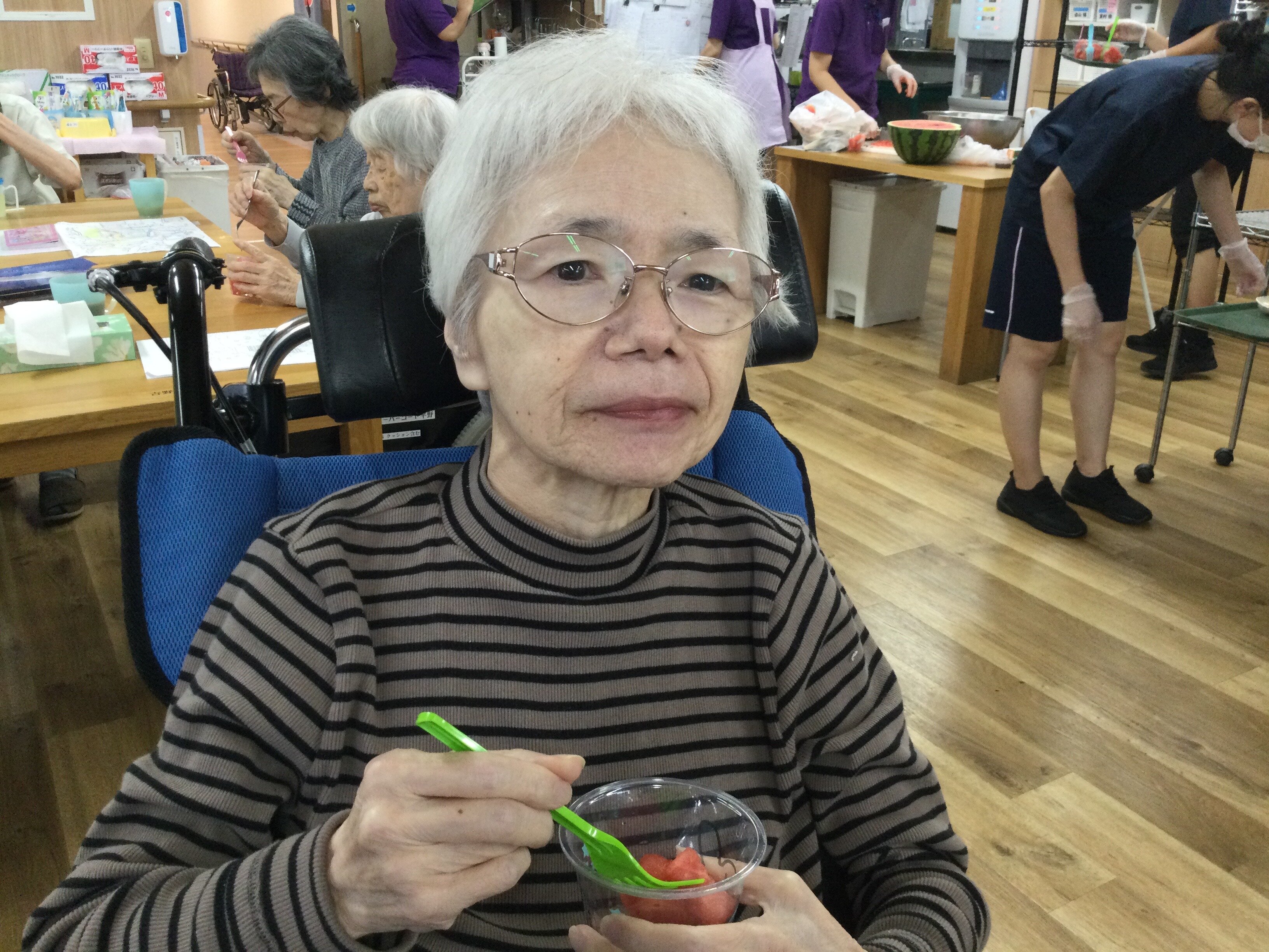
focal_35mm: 31
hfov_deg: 58.4
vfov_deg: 45.4
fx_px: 1136
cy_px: 476
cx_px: 634
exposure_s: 1/30
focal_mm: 3.3
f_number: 2.4
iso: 100
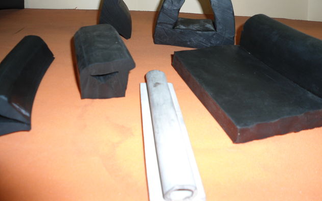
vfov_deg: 44.4
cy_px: 82
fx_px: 246
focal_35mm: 28
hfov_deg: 66.5
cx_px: 163
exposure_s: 1/30
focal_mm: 4.7
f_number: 2.8
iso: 80
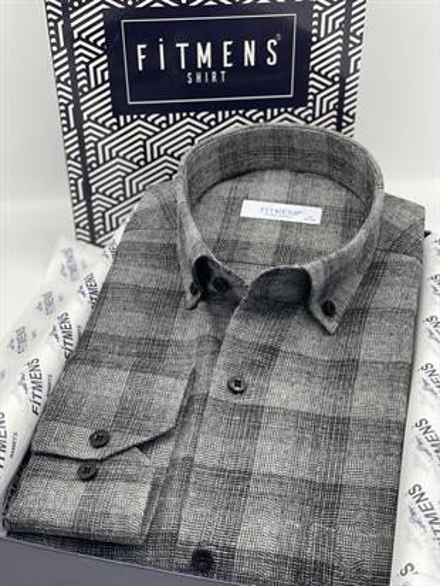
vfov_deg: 36.8
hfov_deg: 28.0
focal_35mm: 52
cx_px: 220
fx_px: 881
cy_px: 293
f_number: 2
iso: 40
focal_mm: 6
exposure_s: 1/100
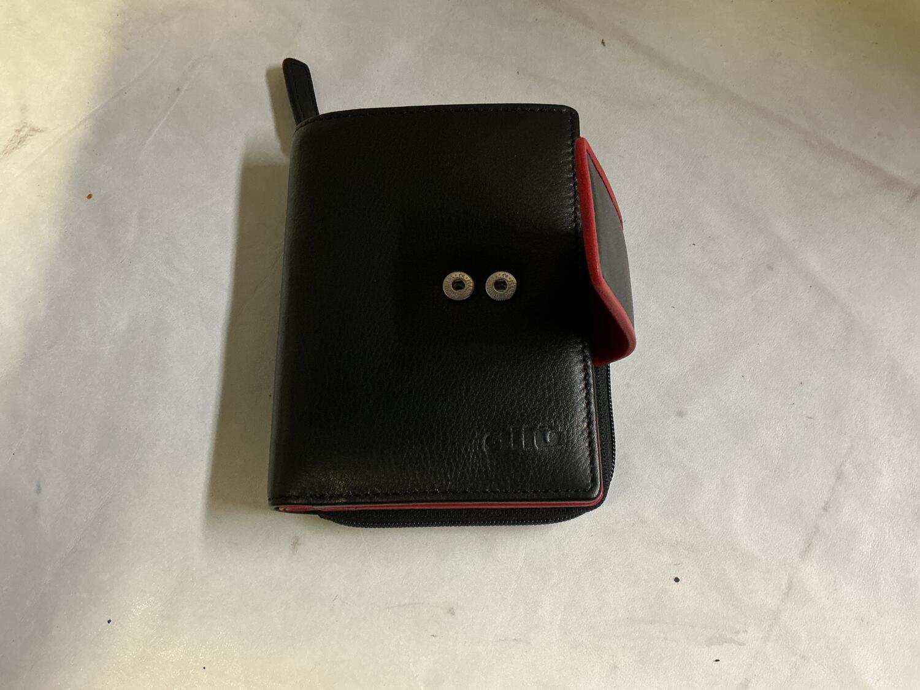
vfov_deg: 48.2
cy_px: 345
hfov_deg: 61.7
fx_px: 771
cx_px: 460
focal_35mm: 29
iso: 160
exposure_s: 1/50
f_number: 1.8
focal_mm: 3
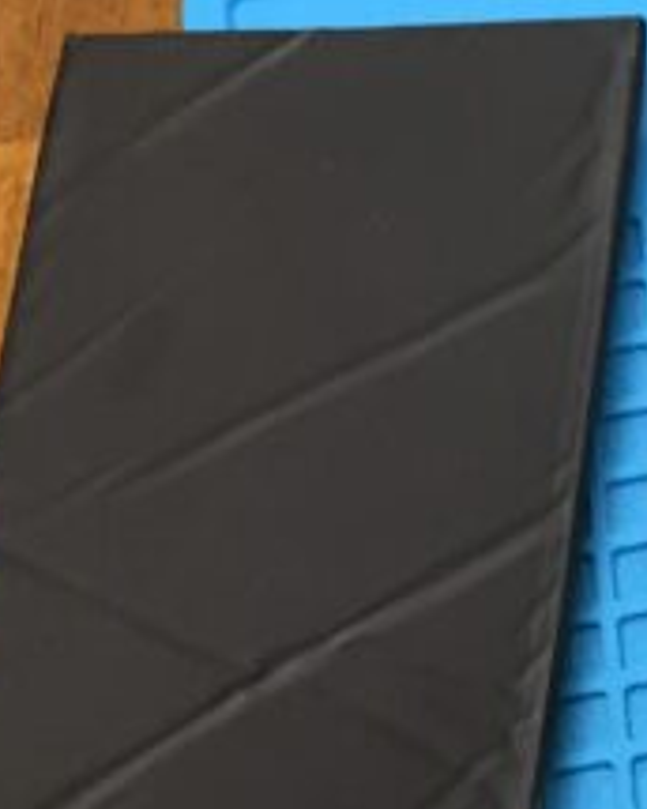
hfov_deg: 9.6
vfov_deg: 14.1
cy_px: 809
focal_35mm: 135
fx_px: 3231
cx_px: 1749
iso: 125
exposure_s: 1/33
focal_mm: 4.15
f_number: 2.2
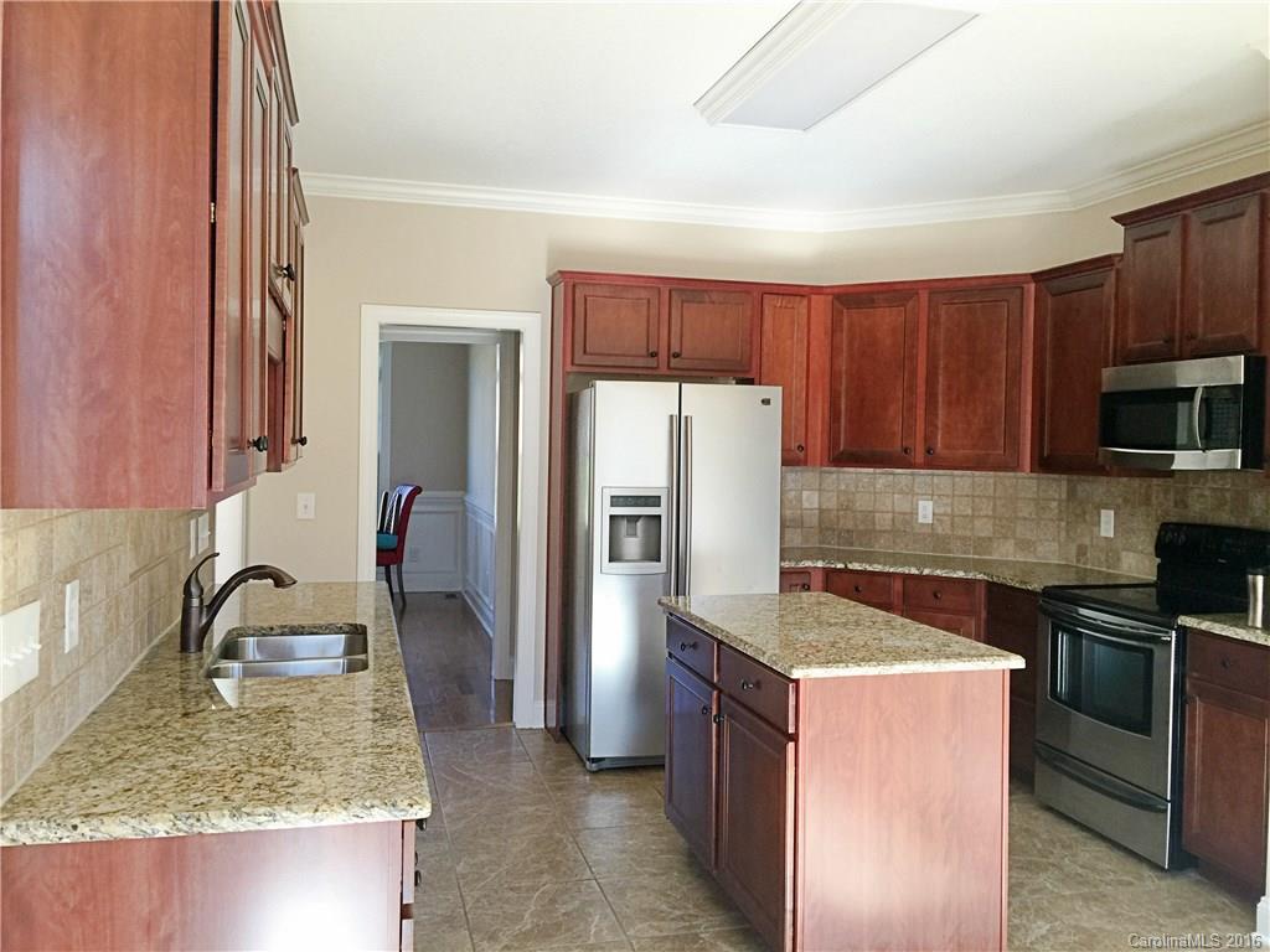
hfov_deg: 61.7
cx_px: 635
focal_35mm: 29
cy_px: 476
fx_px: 1064
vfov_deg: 48.2
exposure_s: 1/40
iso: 32
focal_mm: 4.15
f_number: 2.2
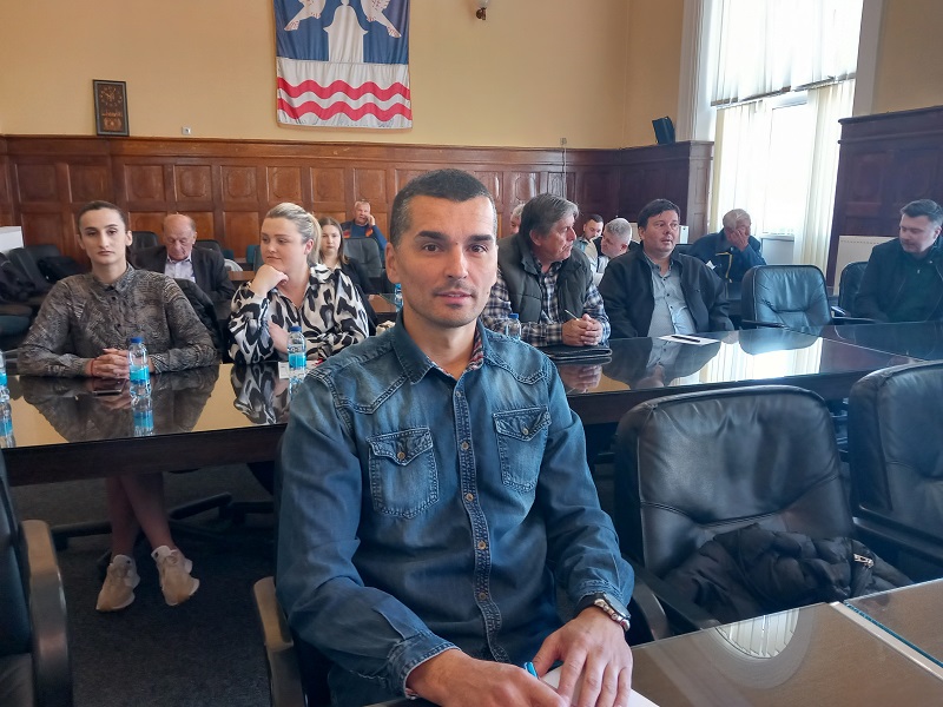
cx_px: 472
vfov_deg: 51.4
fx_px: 736
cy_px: 354
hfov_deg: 65.3
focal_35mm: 27
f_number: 1.8
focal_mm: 4
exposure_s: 1/25
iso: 250
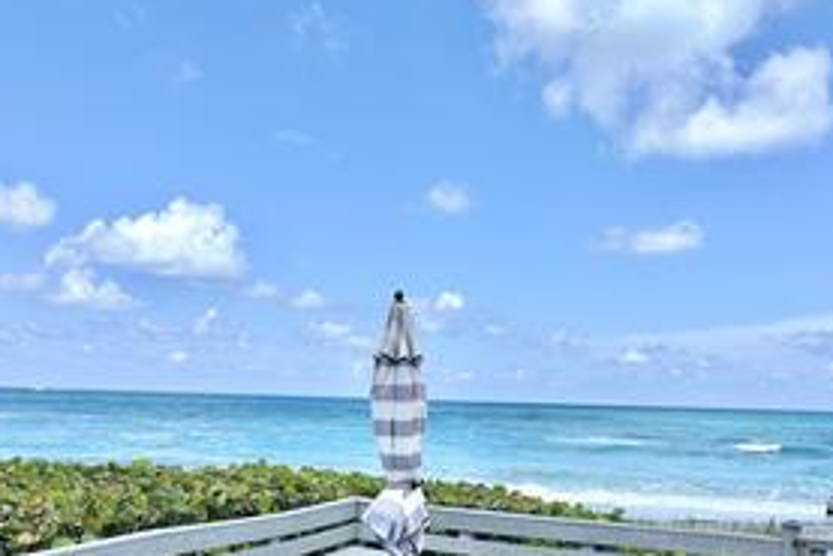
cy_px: 436
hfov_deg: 52.6
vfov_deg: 35.8
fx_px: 833
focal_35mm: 36
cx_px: 517
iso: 80
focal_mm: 6.86
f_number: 1.78
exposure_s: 1/5263
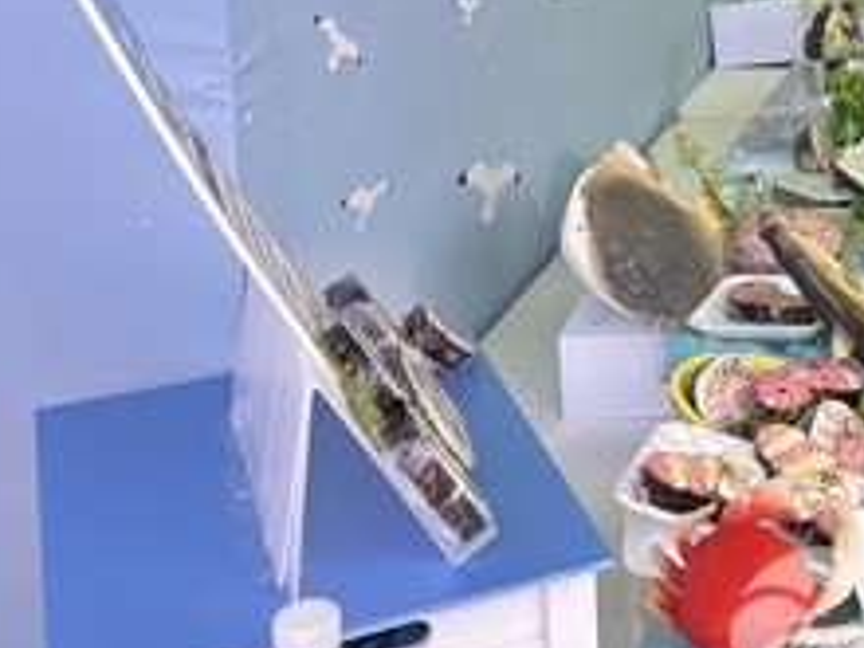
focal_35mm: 71
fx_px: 1772
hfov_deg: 24.6
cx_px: 1053
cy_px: -79
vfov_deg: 19.8
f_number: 1.6
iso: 50
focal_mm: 5.96
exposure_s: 1/340
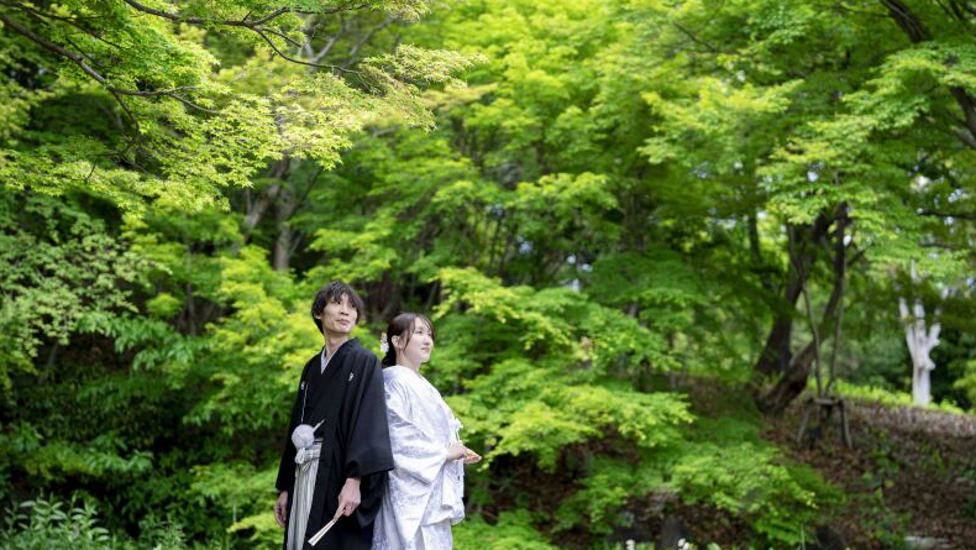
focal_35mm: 53
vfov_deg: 22.6
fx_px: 1372
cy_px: 312
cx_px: 489
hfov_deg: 39.2
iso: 200
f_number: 1.8
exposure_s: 1/1600
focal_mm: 50
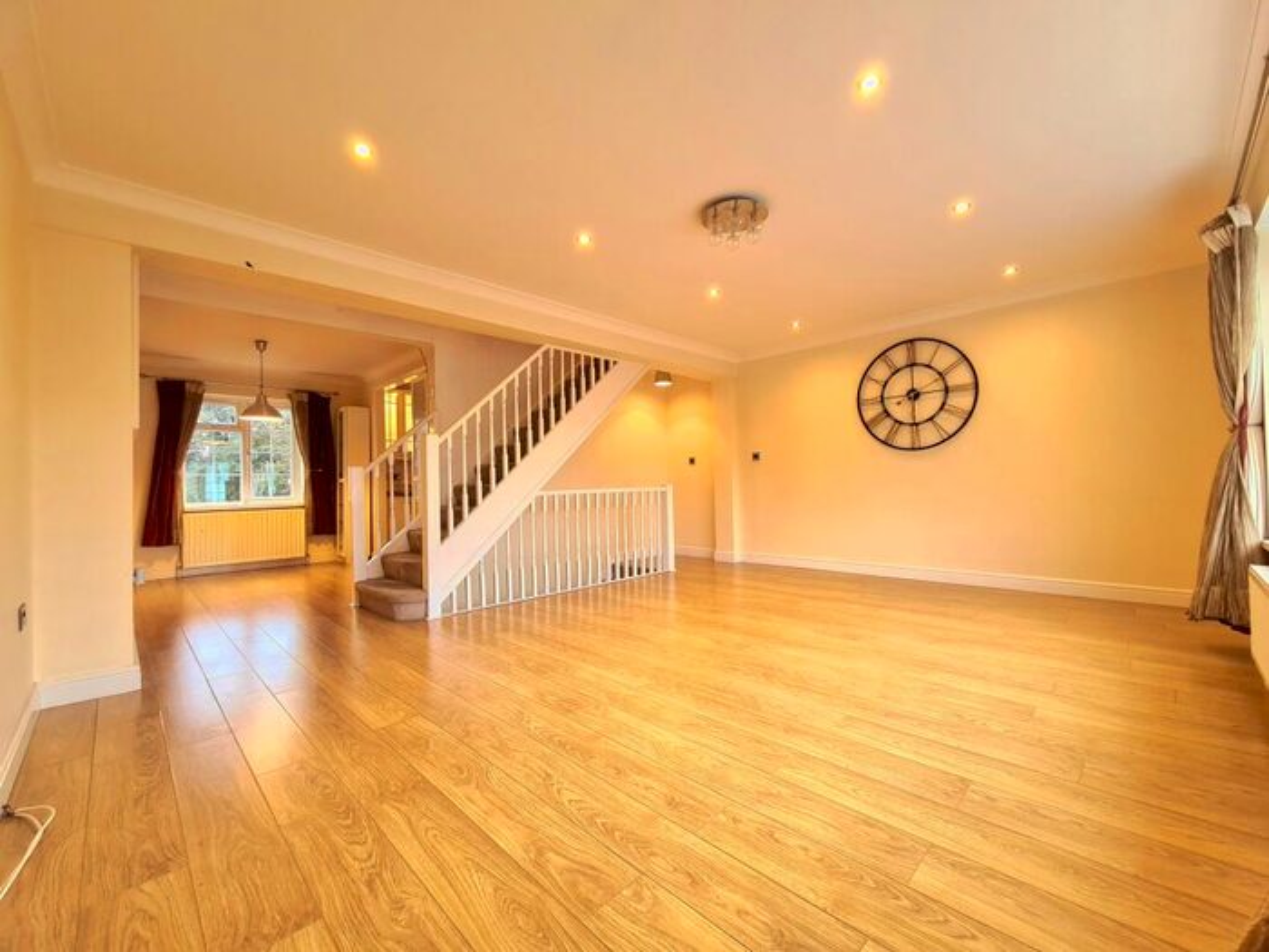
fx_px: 477
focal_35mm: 13
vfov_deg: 89.9
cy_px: 476
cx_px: 634
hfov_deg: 106.2
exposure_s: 1/50
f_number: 2.2
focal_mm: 2.22
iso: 250
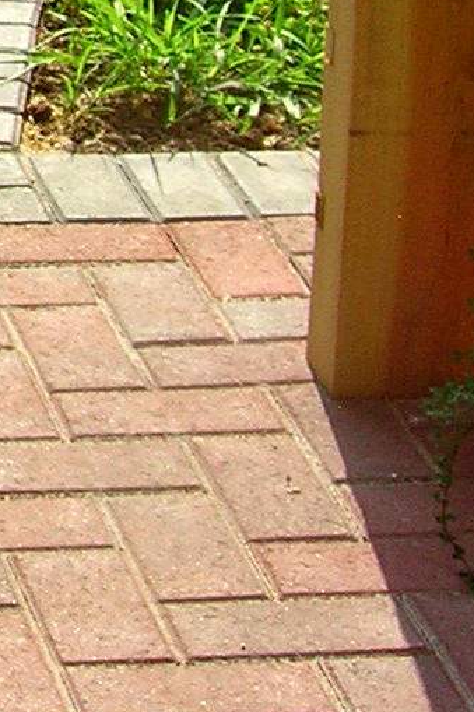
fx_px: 3557
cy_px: -329
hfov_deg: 7.3
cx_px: -573
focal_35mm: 180
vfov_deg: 11.0
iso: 50
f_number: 4.9
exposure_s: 1/152
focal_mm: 5.7
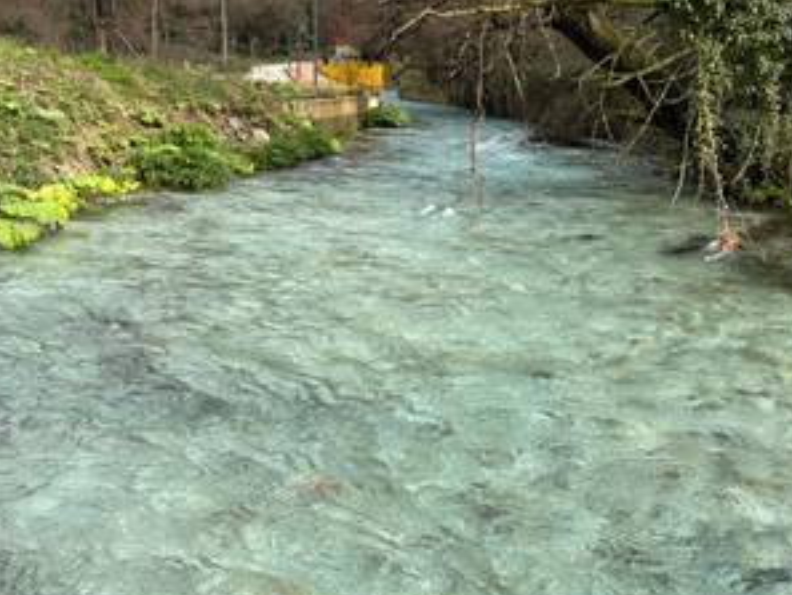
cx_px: 400
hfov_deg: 44.8
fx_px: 961
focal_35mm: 42
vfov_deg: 34.3
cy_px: 347
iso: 50
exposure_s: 1/1239
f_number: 1.6
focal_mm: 5.96
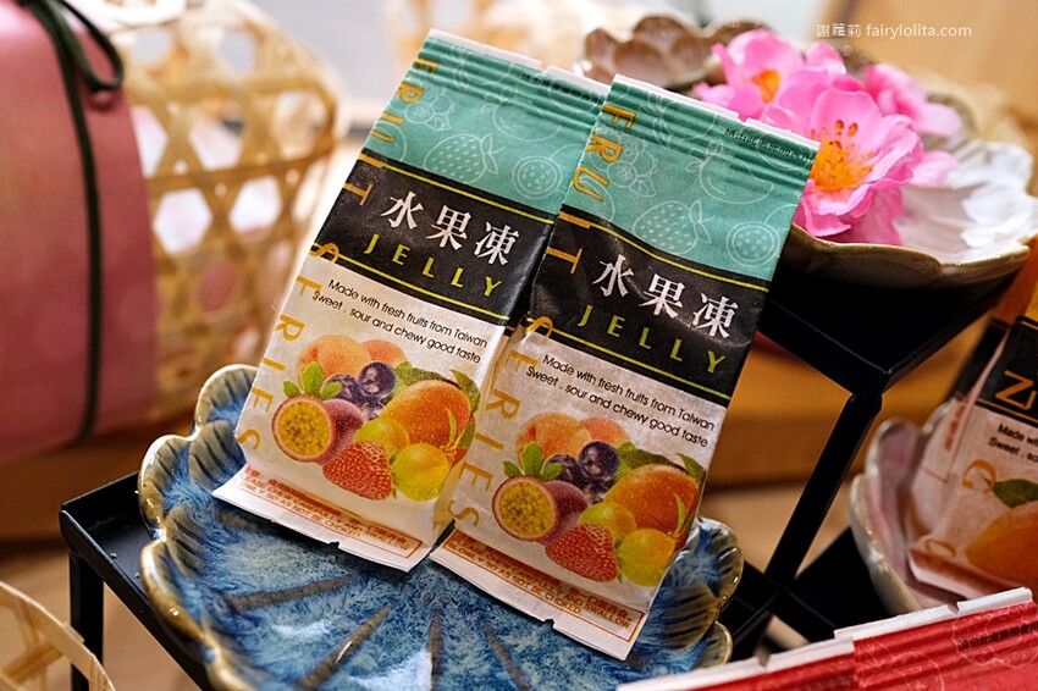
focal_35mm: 35
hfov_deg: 54.5
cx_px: 519
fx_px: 1009
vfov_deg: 37.8
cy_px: 346
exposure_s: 1/850
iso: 1600
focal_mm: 23
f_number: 3.6
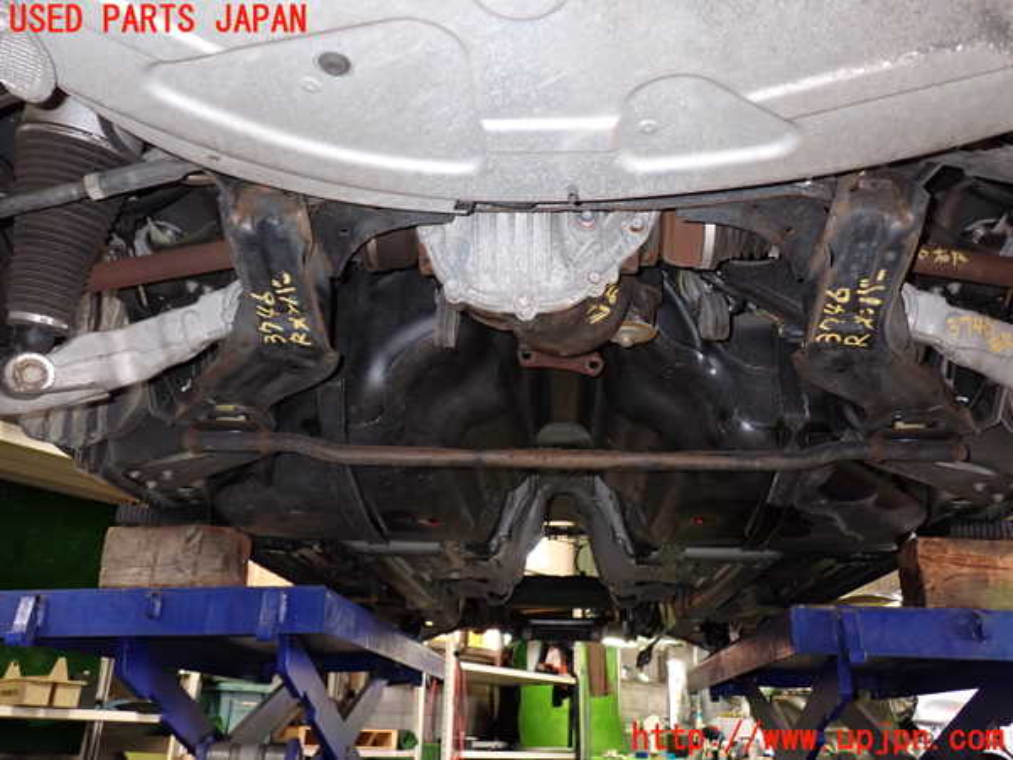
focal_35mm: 30
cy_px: 380
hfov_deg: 60.0
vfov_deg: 46.8
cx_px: 506
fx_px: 878
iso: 200
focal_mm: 5.4
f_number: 2.3
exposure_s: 1/30
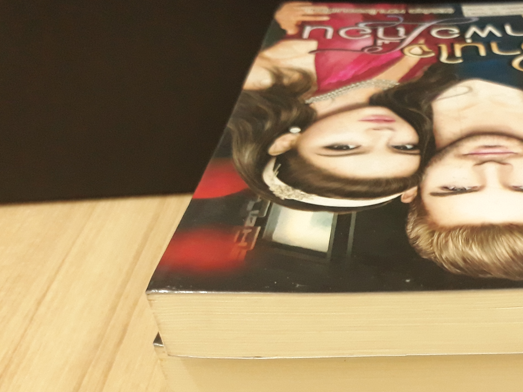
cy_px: 281
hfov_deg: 36.8
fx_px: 740
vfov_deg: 29.3
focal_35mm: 49
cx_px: 456
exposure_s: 1/17
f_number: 1.9
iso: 400
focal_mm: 3.6
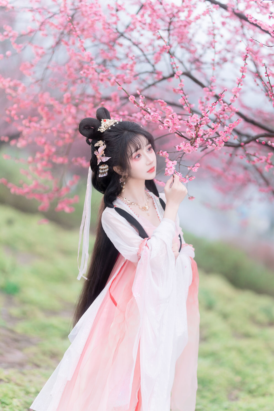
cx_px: 137
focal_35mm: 85
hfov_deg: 16.1
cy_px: 206
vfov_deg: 23.9
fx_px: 970
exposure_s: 1/800
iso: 320
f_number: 1.4
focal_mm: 85
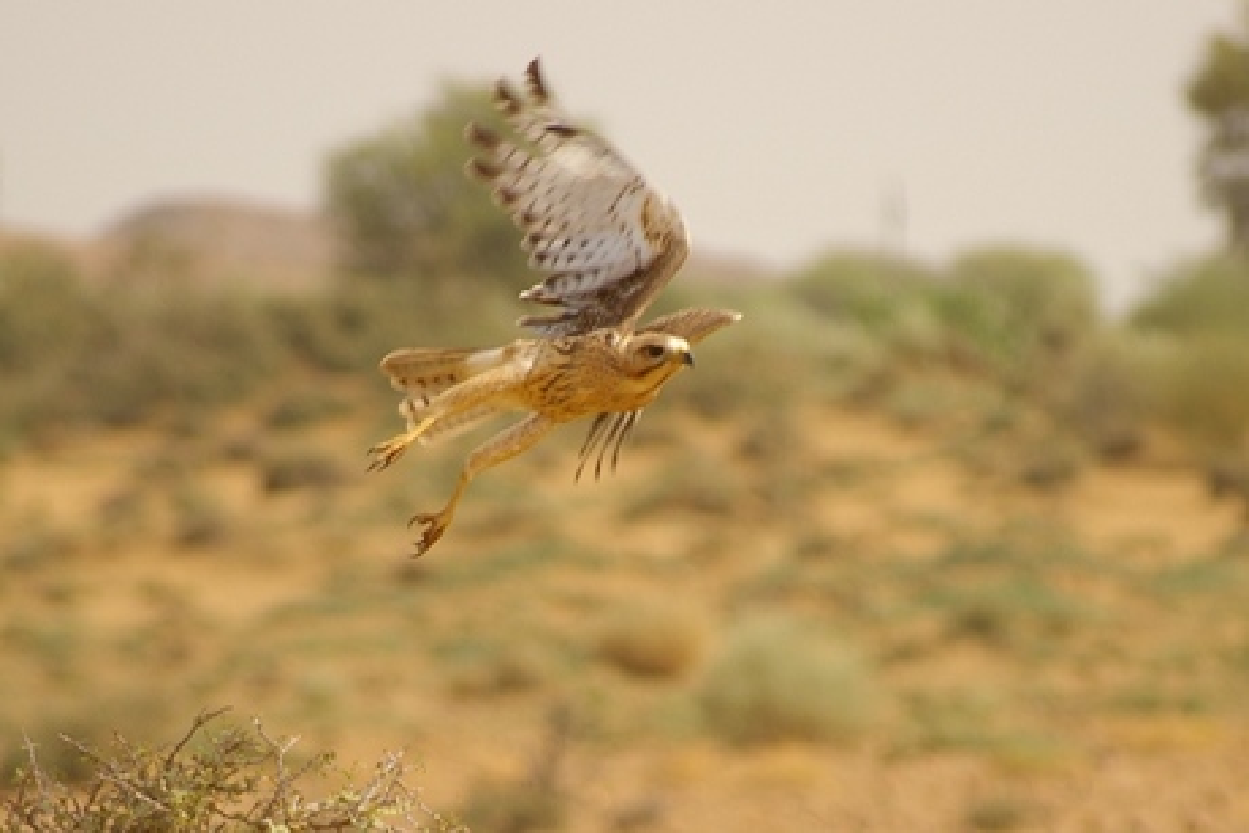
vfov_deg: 4.6
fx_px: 10411
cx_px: 624
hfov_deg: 6.9
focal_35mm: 300
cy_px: 416
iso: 200
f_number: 5.6
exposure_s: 1/1000
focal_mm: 200
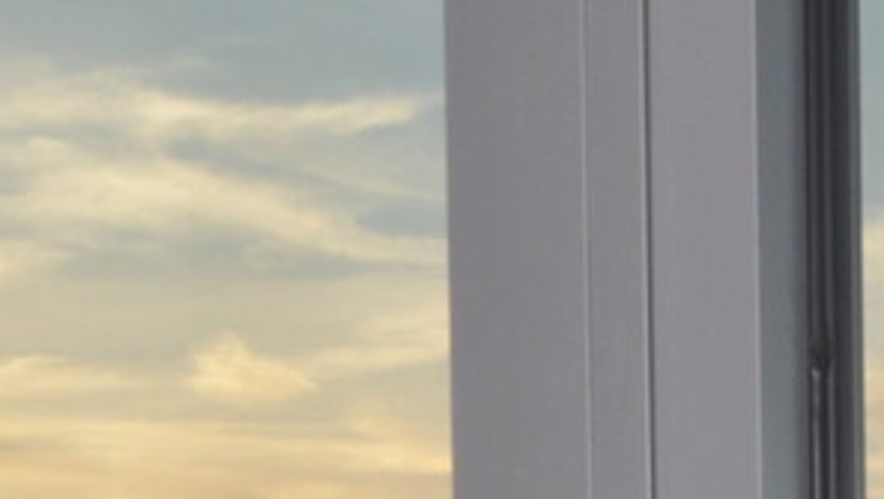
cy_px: 1273
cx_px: 93
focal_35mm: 270
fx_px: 6333
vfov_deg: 4.4
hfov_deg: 8.0
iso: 200
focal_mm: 34
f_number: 11
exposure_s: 1/200
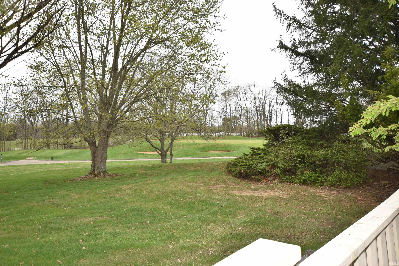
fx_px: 299
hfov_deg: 67.4
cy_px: 133
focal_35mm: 27
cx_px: 200
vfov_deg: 47.9
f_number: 5
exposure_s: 1/200
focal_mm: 18
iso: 125
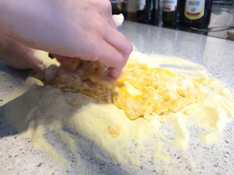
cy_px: 88
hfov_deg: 61.7
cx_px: 117
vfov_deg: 48.2
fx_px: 196
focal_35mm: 29
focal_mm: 4.15
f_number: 2.2
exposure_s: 1/30
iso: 80
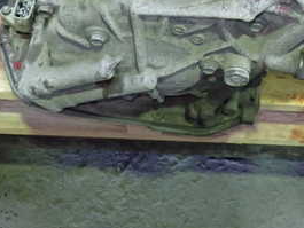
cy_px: -29
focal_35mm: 68
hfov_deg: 27.9
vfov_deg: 20.5
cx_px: 244
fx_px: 597
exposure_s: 1/30
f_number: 2.3
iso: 640
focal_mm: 5.4
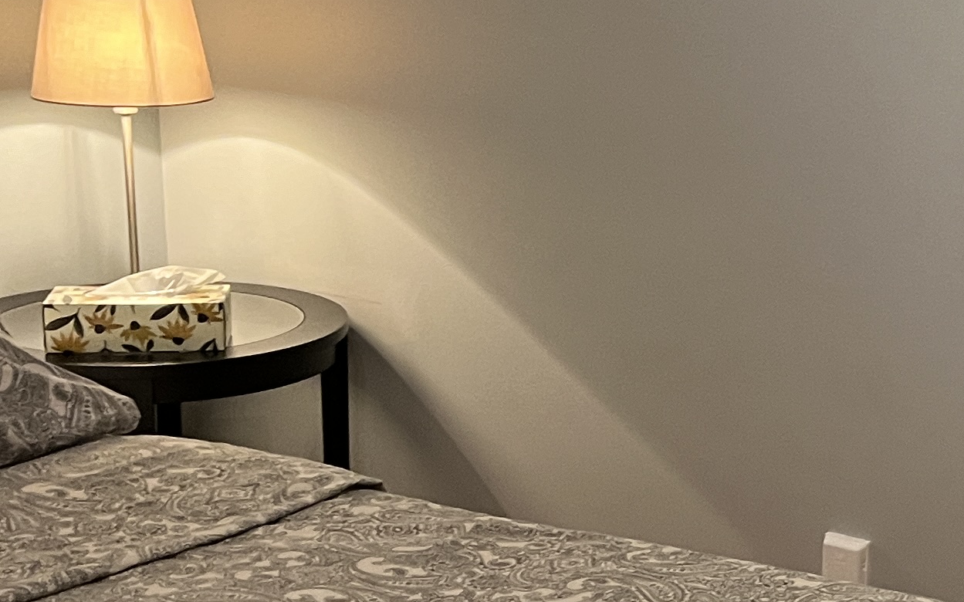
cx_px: 1272
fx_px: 2338
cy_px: 331
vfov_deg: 14.7
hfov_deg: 21.0
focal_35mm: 89
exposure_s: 1/60
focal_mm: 5.1
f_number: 1.6
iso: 200
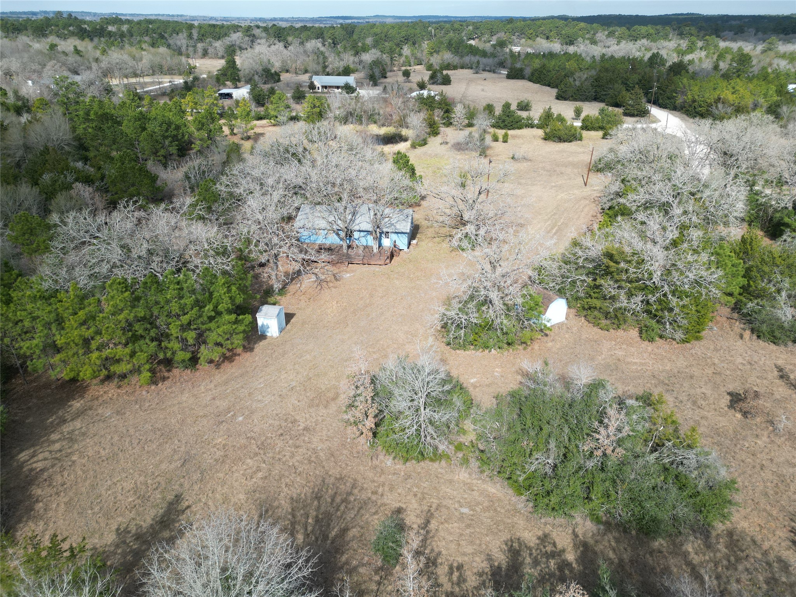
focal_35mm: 24
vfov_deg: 56.8
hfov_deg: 71.6
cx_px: 398
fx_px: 552
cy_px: 298
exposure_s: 1/2000
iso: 110
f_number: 1.7
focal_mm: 6.72
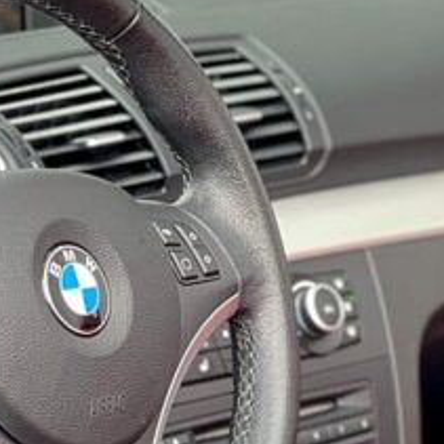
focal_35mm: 258
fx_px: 3744
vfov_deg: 6.8
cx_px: 78
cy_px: 305
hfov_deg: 6.8
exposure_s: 1/121
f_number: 2.8
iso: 125
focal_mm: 9
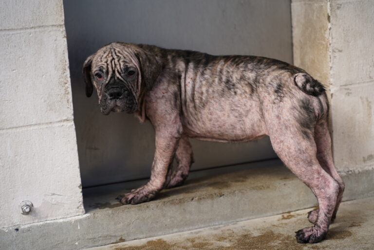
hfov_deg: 27.0
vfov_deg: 18.2
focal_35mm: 75
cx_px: 187
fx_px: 779
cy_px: 125
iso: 160
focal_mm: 75
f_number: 3.5
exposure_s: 1/400
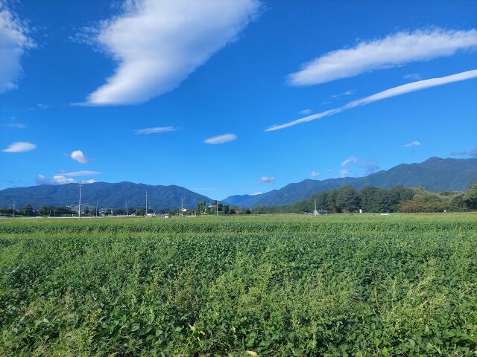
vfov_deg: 56.8
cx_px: 238
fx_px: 331
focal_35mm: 24
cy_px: 178
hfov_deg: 71.6
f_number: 1.8
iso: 40
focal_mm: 5.23
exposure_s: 1/1744
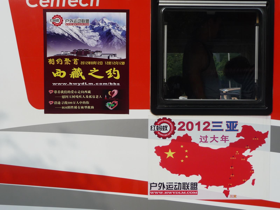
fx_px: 324
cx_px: 140
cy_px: 105
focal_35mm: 40
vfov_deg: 36.0
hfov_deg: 46.8
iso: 100
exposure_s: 1/500
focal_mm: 6.7
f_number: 3.9
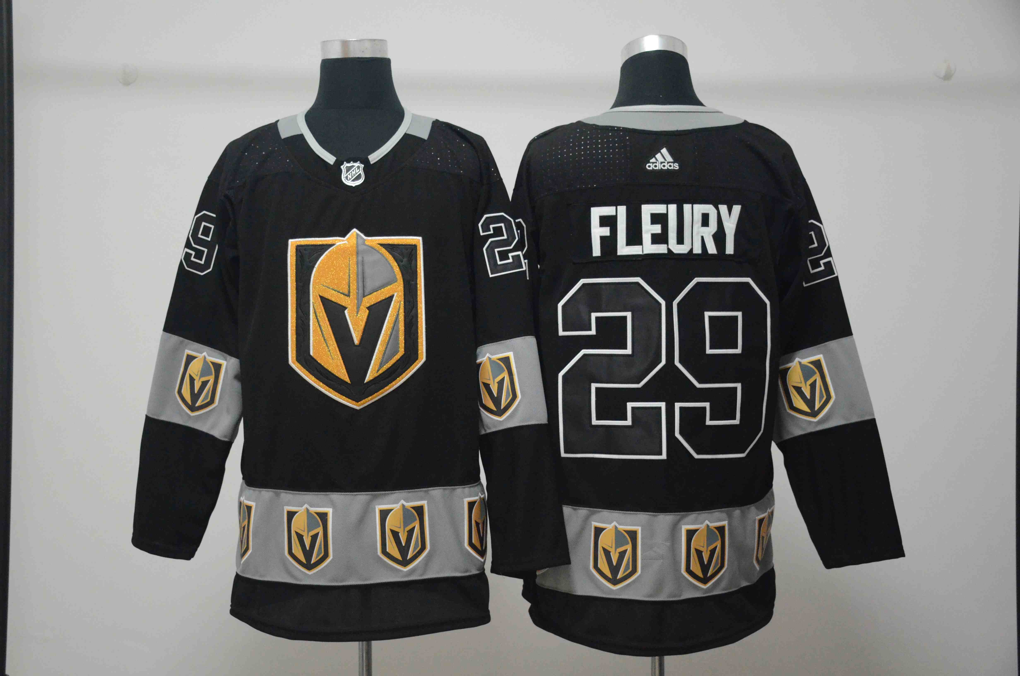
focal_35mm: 40
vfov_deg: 32.9
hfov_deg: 48.0
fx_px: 1145
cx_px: 510
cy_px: 338
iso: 4000
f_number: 4.5
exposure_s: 1/80
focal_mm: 27
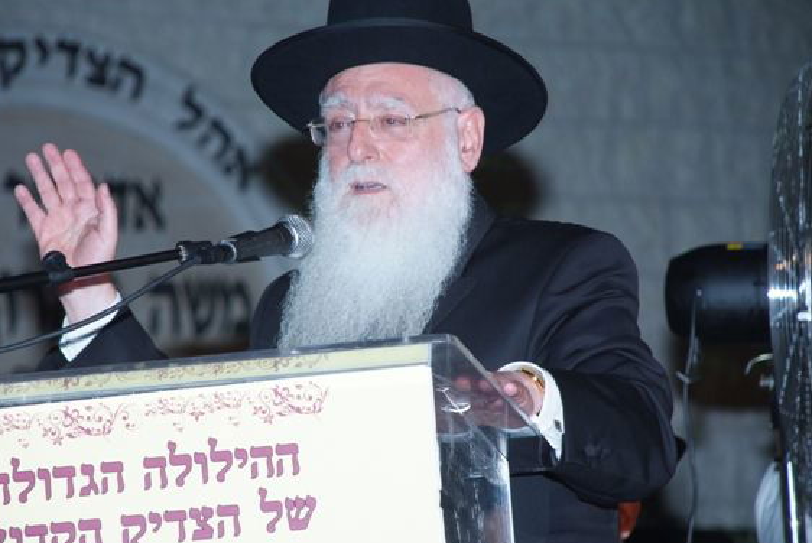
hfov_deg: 8.9
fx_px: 5216
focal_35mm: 231
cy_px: 250
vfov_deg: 6.0
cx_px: 358
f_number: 5.6
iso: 1000
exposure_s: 1/160
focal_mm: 135
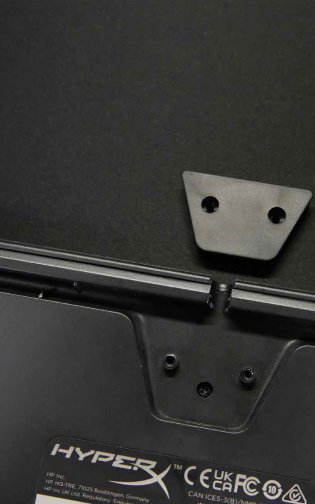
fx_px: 756
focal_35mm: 55
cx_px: 213
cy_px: 265
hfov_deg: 23.4
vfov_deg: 36.9
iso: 1000
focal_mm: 17
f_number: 4
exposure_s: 1/60
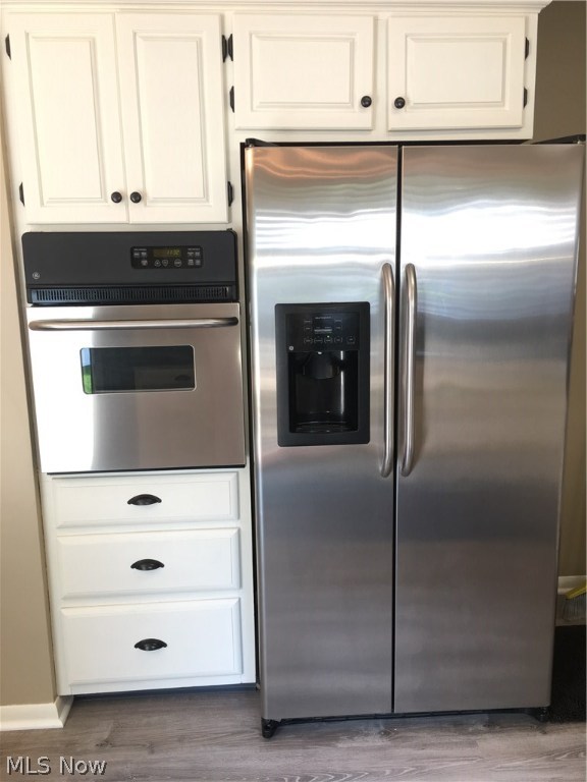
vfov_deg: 61.7
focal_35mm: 29
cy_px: 391
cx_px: 294
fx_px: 656
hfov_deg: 48.2
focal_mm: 4.15
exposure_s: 1/24
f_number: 2.2
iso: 40
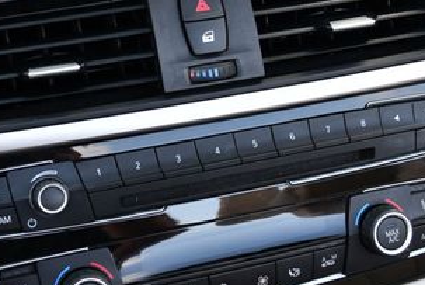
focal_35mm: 76
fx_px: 899
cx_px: 163
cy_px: 42
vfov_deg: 17.8
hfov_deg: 26.5
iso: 400
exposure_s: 1/250
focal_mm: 18
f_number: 4
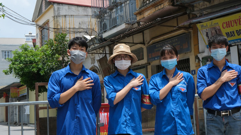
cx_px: 126
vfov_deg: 22.2
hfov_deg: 38.5
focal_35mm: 54
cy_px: 78
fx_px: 345
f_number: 22
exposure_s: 1/125
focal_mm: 30.5
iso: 800
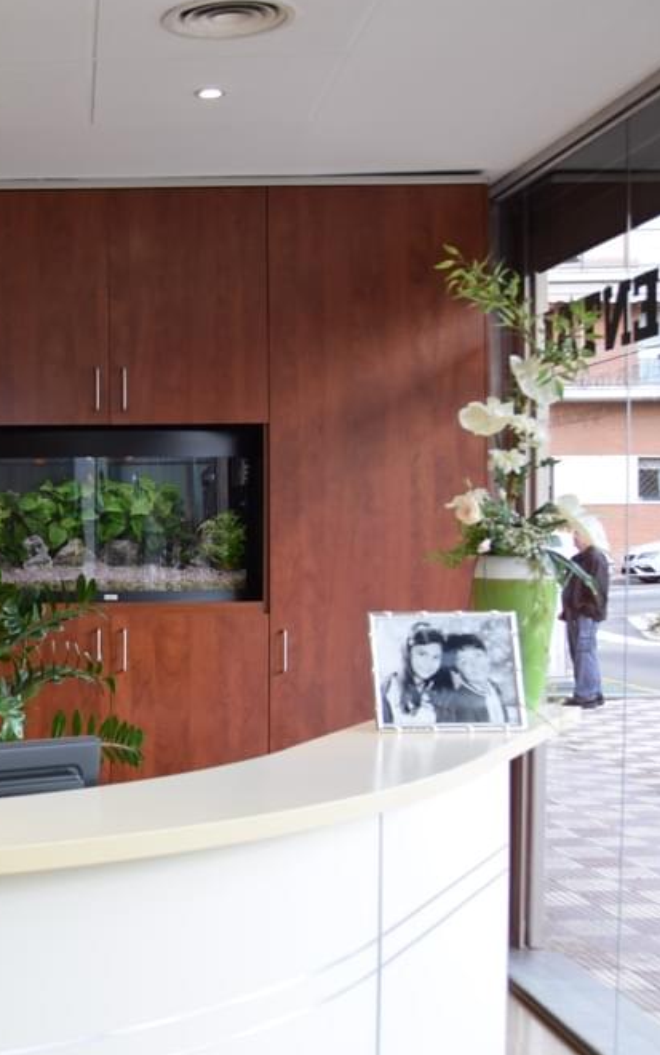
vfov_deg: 40.2
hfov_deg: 23.3
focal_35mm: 50
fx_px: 1438
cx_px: -165
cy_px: 595
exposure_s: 1/40
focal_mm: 18
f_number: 3.5
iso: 100
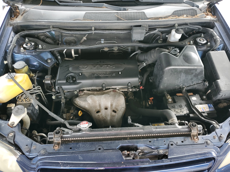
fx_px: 173
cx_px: 115
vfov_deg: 53.1
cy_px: 86
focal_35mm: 26
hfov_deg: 67.3
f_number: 1.5
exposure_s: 1/60.2
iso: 73
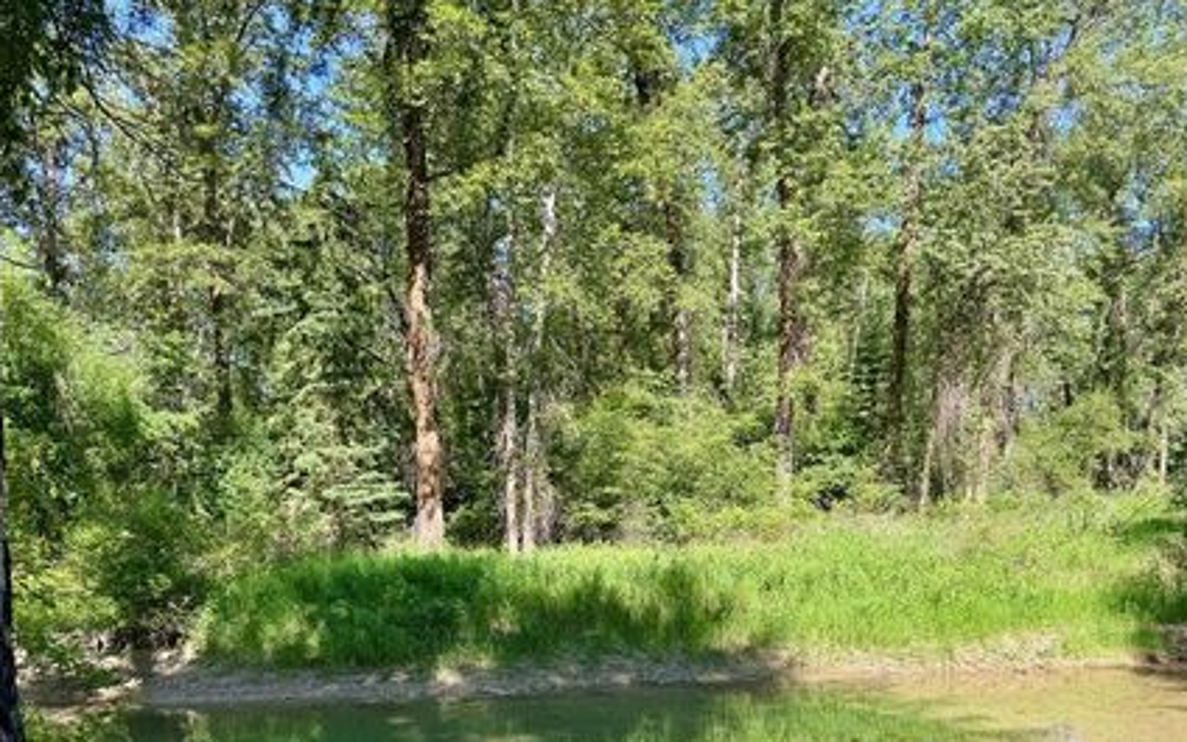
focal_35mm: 30
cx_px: 560
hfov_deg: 62.9
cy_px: 519
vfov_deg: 41.1
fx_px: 970
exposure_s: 1/832
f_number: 1.78
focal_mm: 6.76
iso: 80
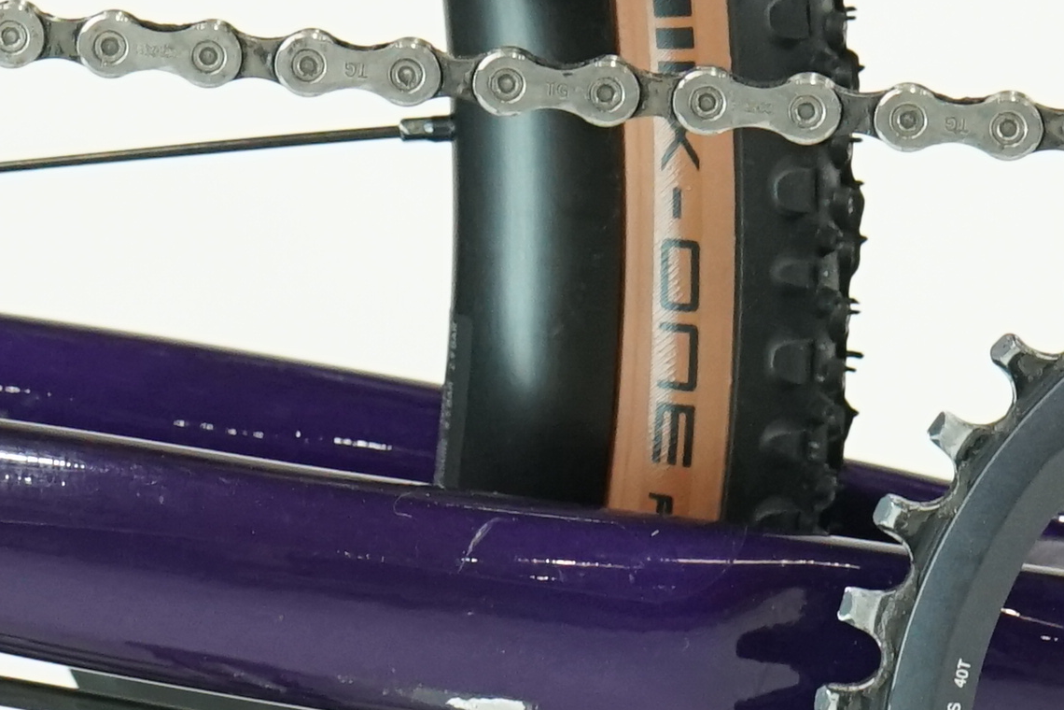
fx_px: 7152
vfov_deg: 5.7
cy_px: 271
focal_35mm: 242
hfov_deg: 8.5
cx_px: 290
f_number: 5.6
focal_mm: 46
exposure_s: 1/200
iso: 1600
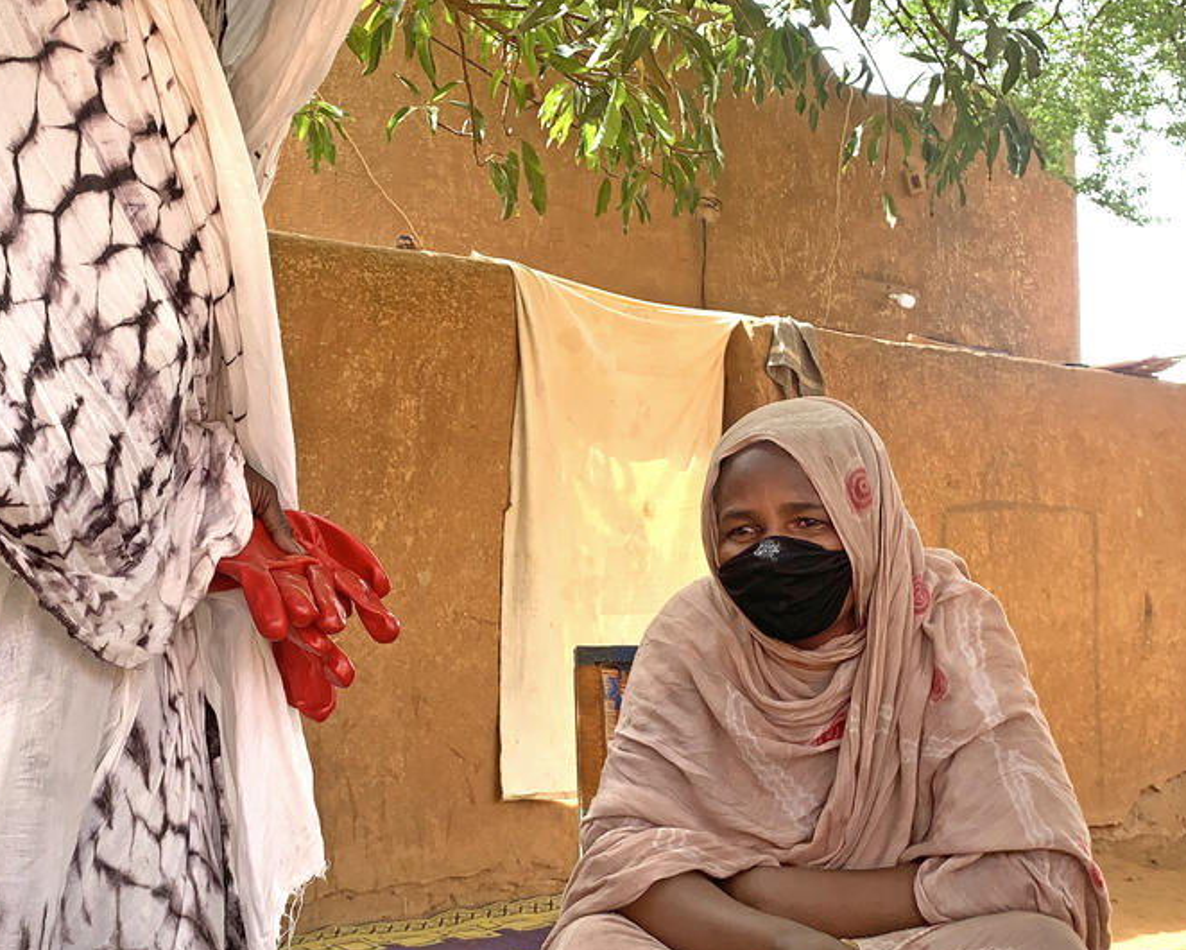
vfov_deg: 32.8
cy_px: 475
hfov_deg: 40.0
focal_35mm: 46
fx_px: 1615
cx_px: 421
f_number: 1.8
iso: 25
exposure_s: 1/184
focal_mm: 4.25
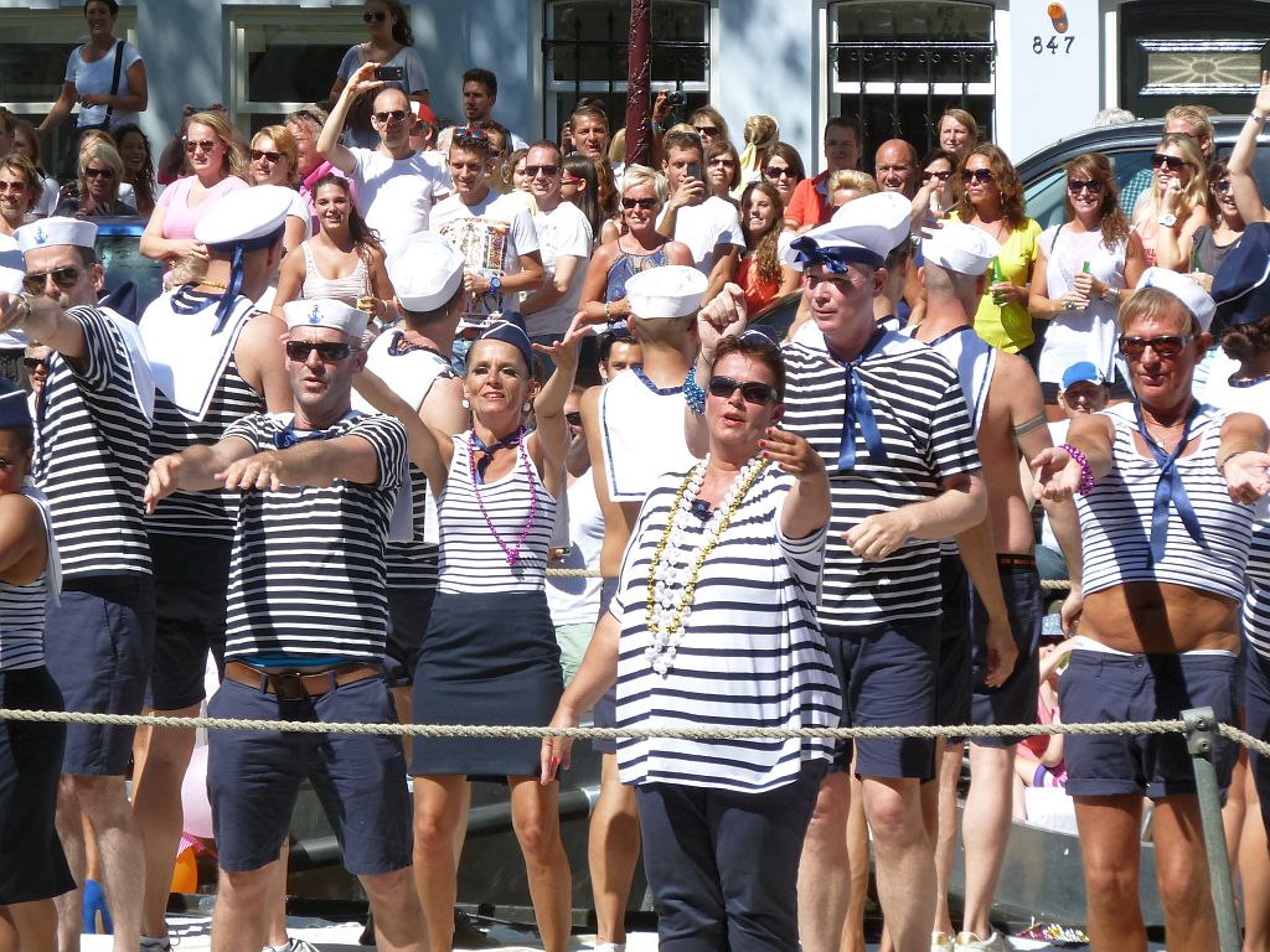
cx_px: 635
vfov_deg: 8.2
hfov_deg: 10.9
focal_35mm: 182
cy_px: 476
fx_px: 6677
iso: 80
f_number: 4.5
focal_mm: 29.9
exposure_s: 1/320
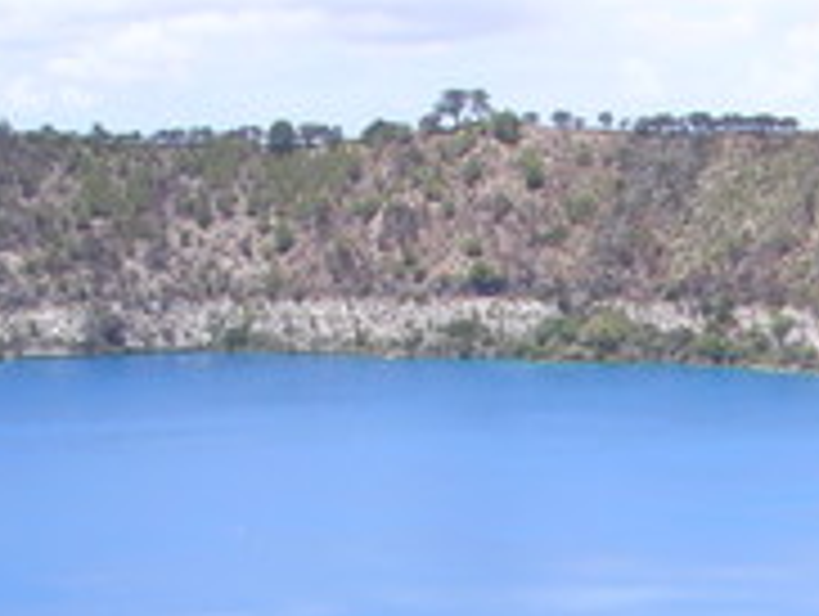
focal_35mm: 91
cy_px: 742
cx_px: 814
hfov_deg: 20.8
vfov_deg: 15.7
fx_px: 2156
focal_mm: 5.7
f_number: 6.9
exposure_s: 1/125
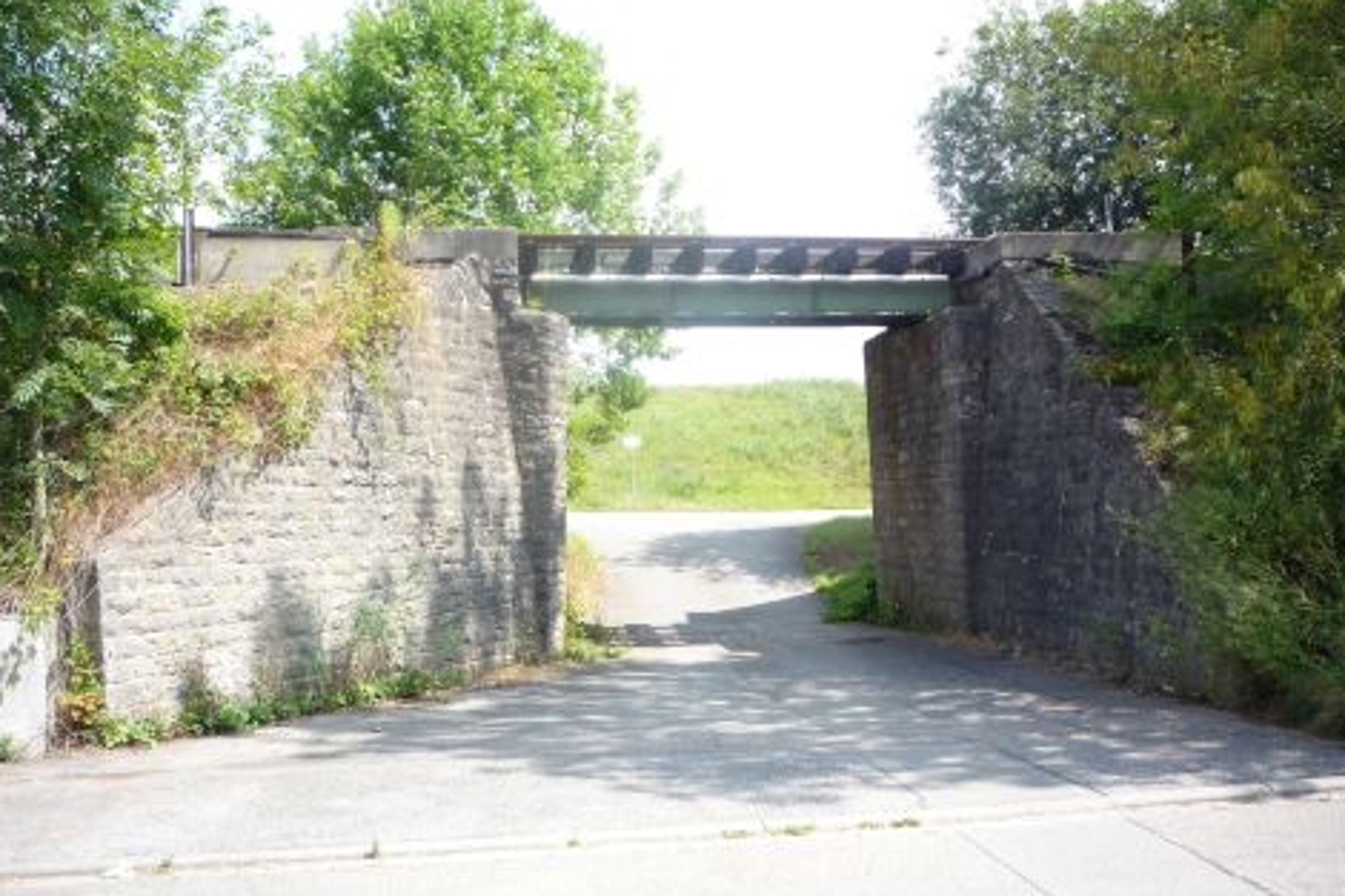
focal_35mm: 34
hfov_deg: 55.8
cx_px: 678
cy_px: 429
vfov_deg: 38.8
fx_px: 1270
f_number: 4
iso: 100
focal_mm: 5.2
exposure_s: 1/200
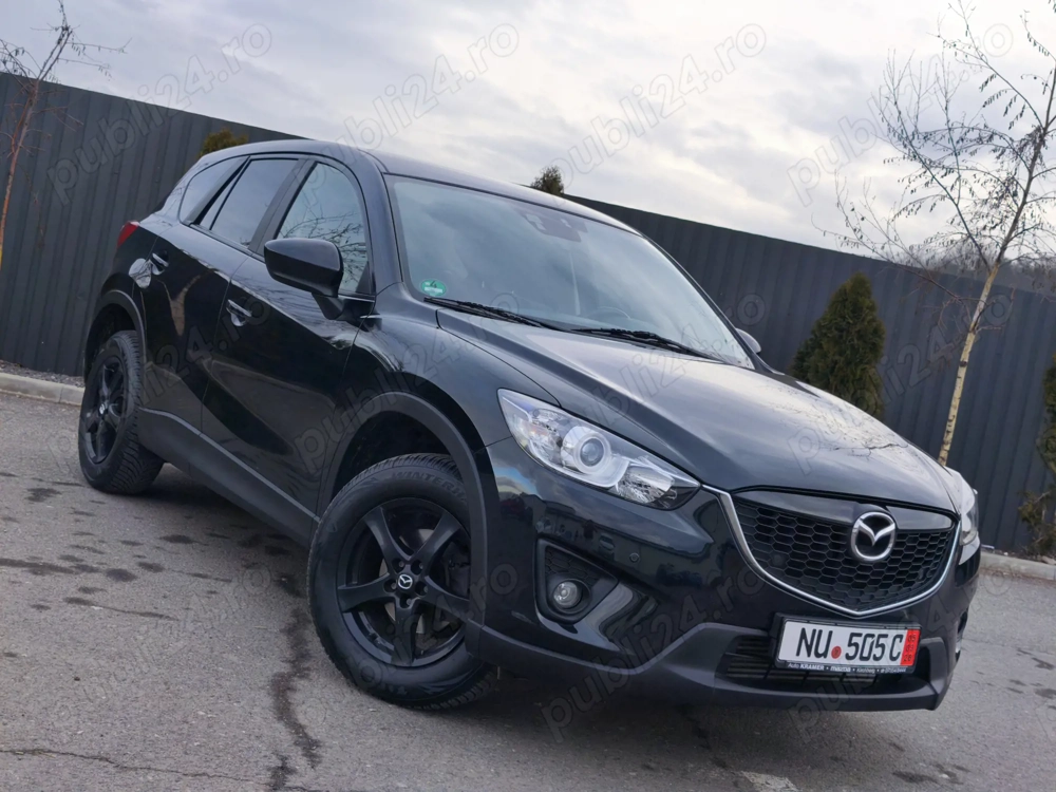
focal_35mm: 46
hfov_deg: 41.2
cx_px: 528
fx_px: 1403
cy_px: 396
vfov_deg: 31.5
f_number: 1.6
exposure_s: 1/623
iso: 50
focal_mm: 6.57
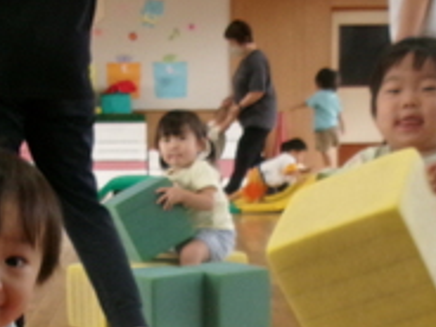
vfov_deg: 19.0
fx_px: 957
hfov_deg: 25.6
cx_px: 197
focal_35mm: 76
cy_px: 304
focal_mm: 5.1
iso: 454
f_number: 3.9
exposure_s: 1/125
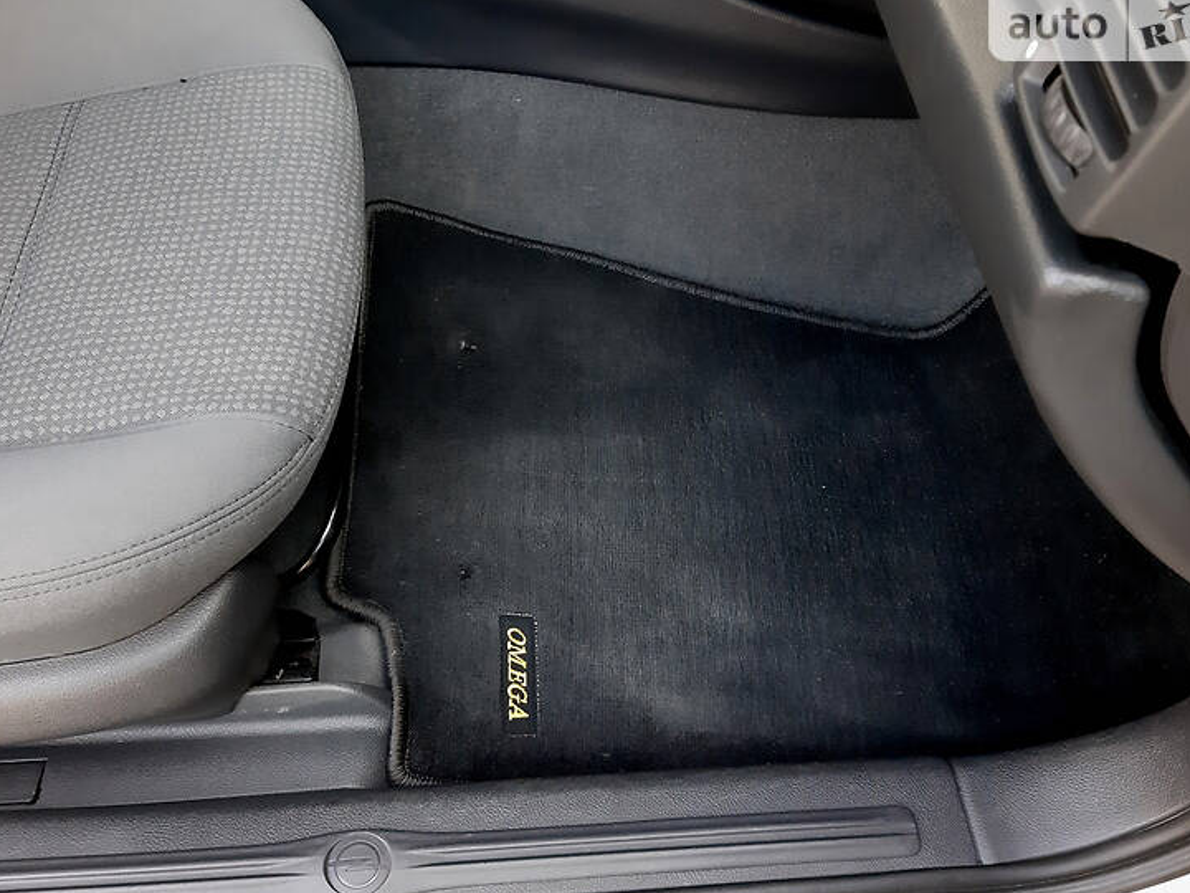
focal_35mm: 30
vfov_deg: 46.8
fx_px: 1031
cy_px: 466
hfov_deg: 60.0
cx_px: 590
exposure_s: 1/50
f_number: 1.7
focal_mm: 3.9
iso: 320
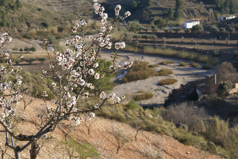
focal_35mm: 105
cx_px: 119
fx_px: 694
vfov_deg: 13.0
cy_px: 80
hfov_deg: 19.5
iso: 100
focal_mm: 70
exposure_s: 1/200
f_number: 7.1
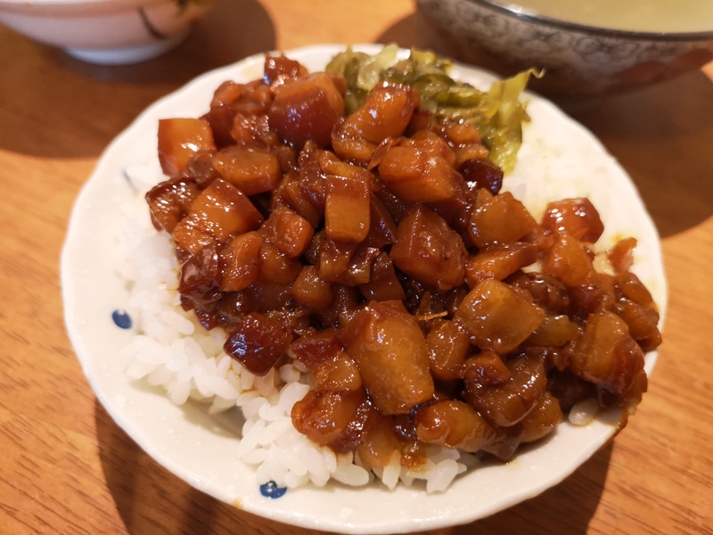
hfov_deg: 65.3
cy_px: 268
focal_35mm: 27
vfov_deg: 51.4
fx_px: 556
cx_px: 356
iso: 320
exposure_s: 1/30
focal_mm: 3.95
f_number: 1.8
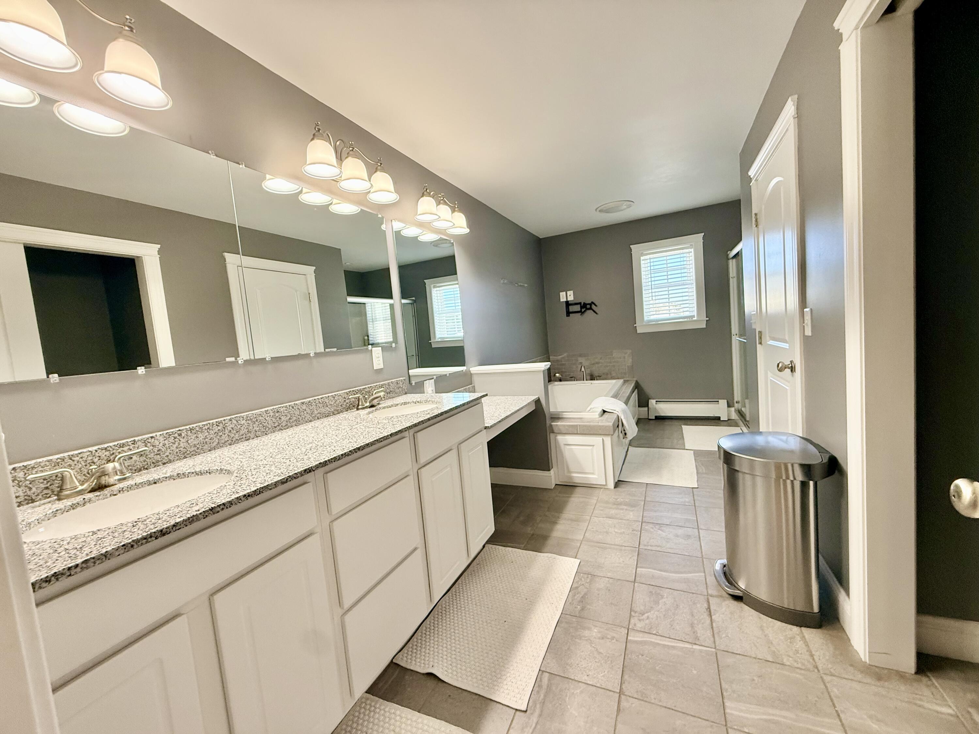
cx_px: 490
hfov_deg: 102.1
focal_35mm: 14
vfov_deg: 85.7
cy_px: 367
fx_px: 396
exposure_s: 1/120
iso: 250
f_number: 2.2
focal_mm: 2.22
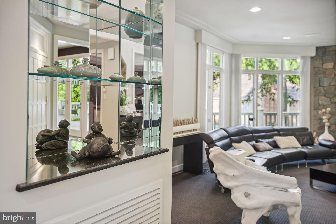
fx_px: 271
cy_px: 112
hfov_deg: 63.7
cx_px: 168
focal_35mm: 29
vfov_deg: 45.0
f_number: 4
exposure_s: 1/20
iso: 320
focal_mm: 29
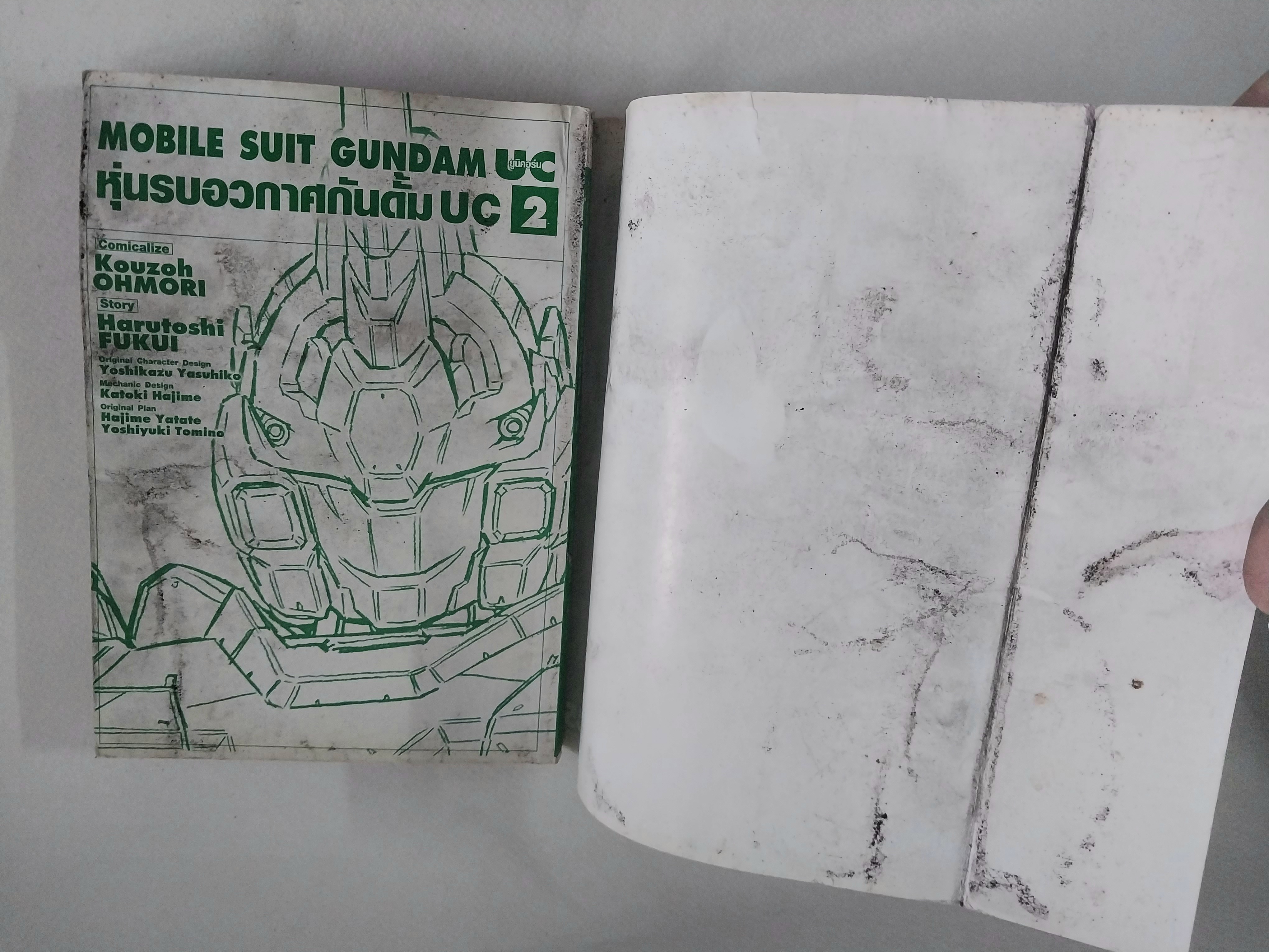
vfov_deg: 53.1
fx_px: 953
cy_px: 476
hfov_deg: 67.3
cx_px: 634
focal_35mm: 26
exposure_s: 1/50
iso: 320
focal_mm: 4
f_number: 1.8
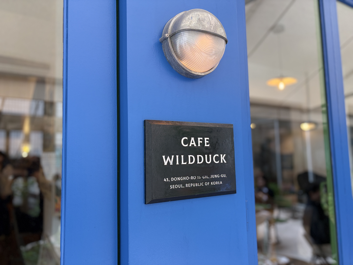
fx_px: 265
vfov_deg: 53.1
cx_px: 176
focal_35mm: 26
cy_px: 132
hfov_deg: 67.3
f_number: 1.6
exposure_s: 1/120
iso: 160
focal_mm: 5.96
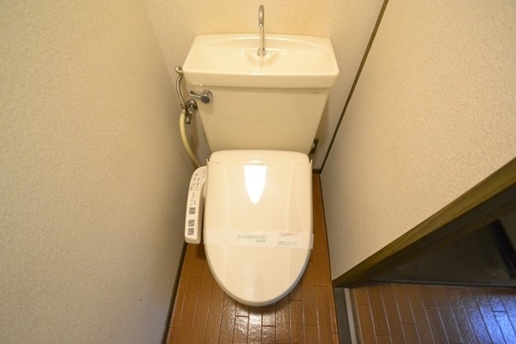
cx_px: 258
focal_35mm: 15
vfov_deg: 77.3
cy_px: 172
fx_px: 215
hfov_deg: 100.4
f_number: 5
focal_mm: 10
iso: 3200
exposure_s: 1/100
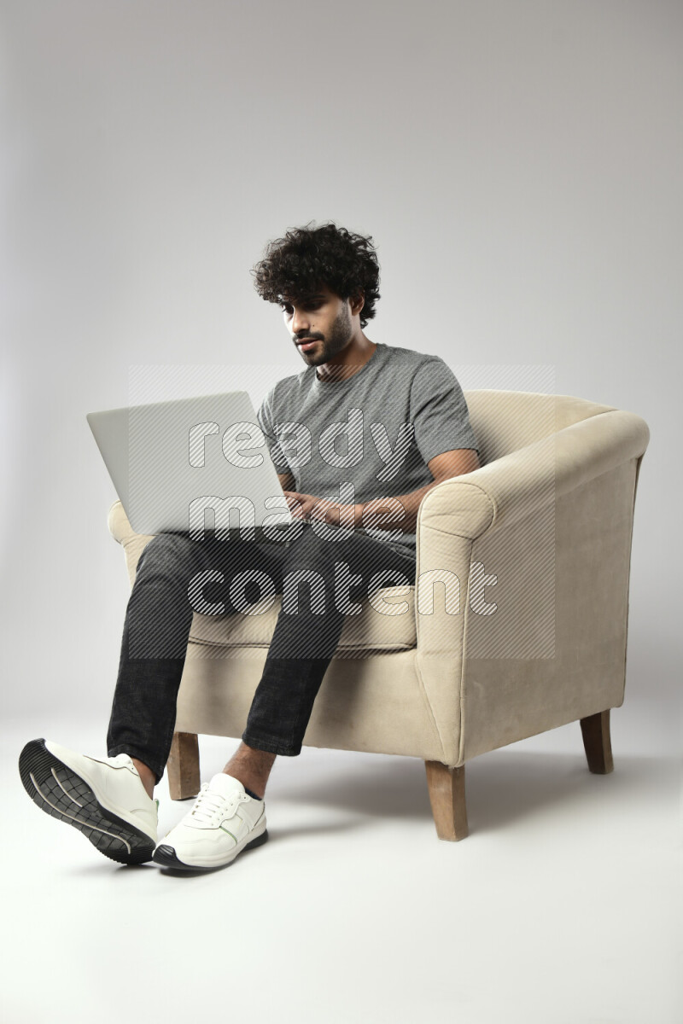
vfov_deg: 50.7
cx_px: 342
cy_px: 512
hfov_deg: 35.1
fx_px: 1081
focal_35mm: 38
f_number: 5
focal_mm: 38
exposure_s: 1/125
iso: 400
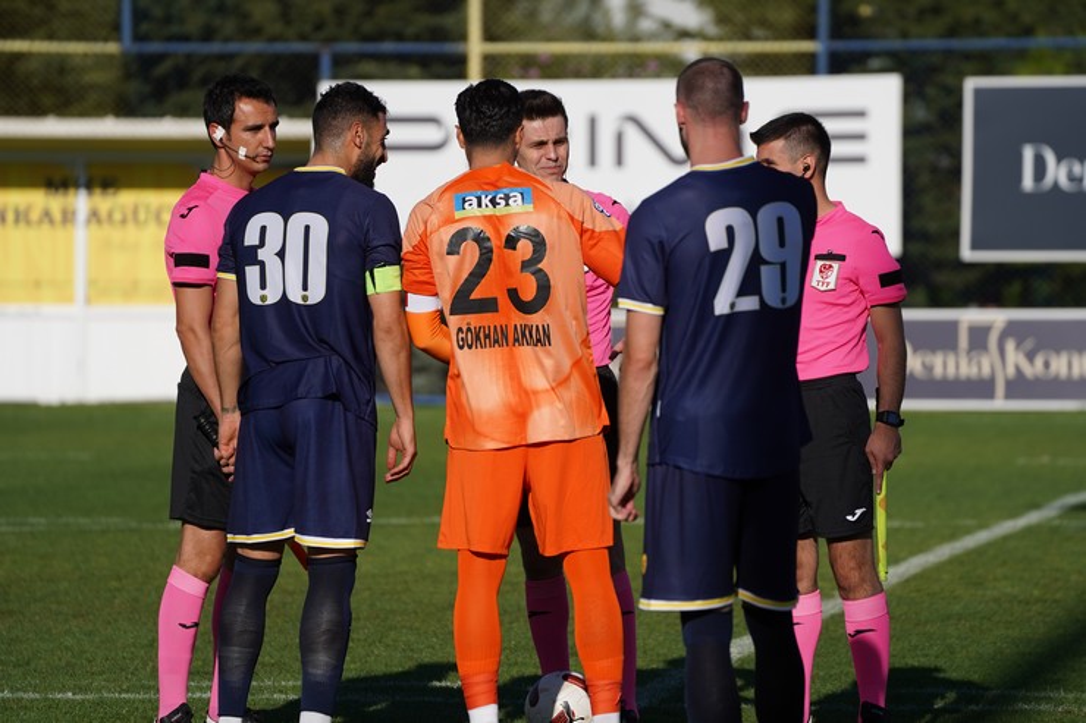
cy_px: 362
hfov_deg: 7.3
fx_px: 8505
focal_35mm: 282
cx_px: 543
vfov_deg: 4.9
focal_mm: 282
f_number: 5.6
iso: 250
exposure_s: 1/2000
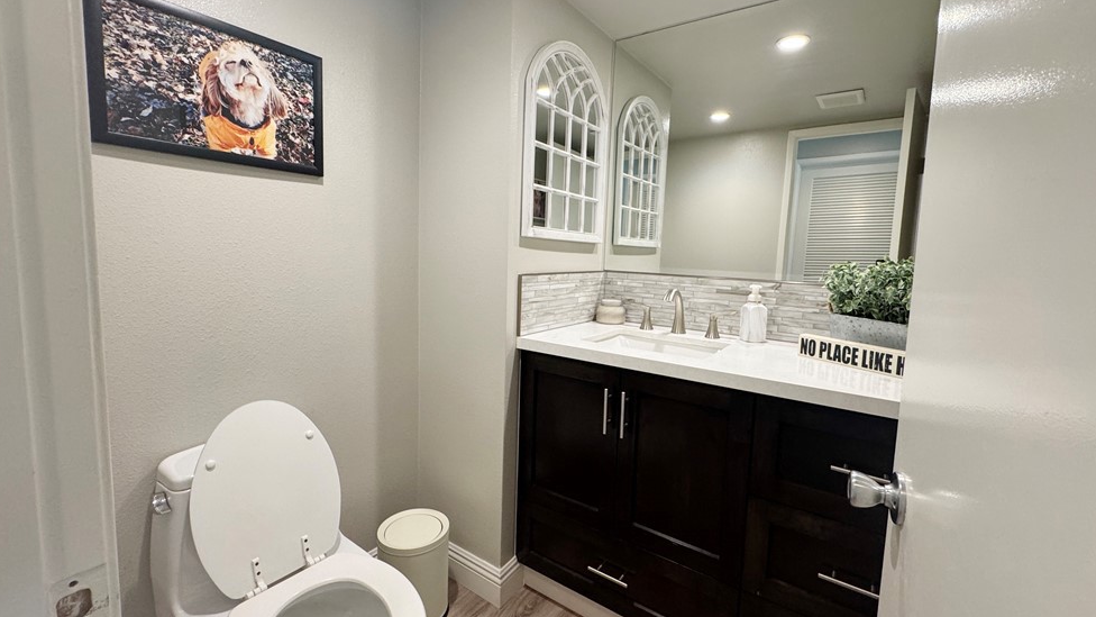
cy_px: 296
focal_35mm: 16
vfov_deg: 67.1
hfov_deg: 99.3
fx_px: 465
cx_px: 565
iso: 200
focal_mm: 2.22
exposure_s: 1/120
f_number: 2.2
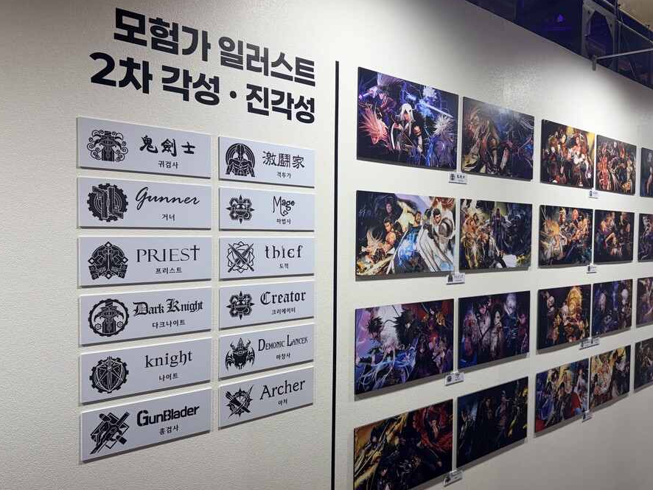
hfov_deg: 67.2
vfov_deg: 53.1
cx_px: 347
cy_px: 249
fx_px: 491
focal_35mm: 26
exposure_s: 1/237
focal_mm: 6.76
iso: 64
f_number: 1.78
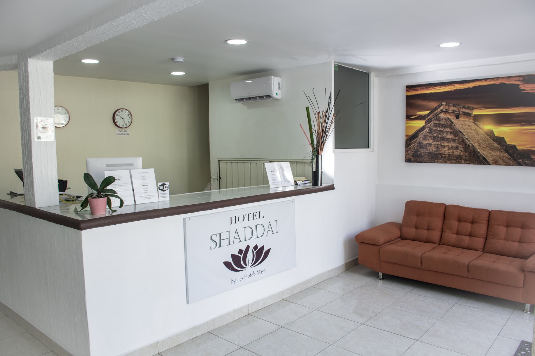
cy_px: 178
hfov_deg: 67.4
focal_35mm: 27
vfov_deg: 47.9
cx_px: 268
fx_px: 401
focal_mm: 18
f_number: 6.3
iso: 140
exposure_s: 1/30
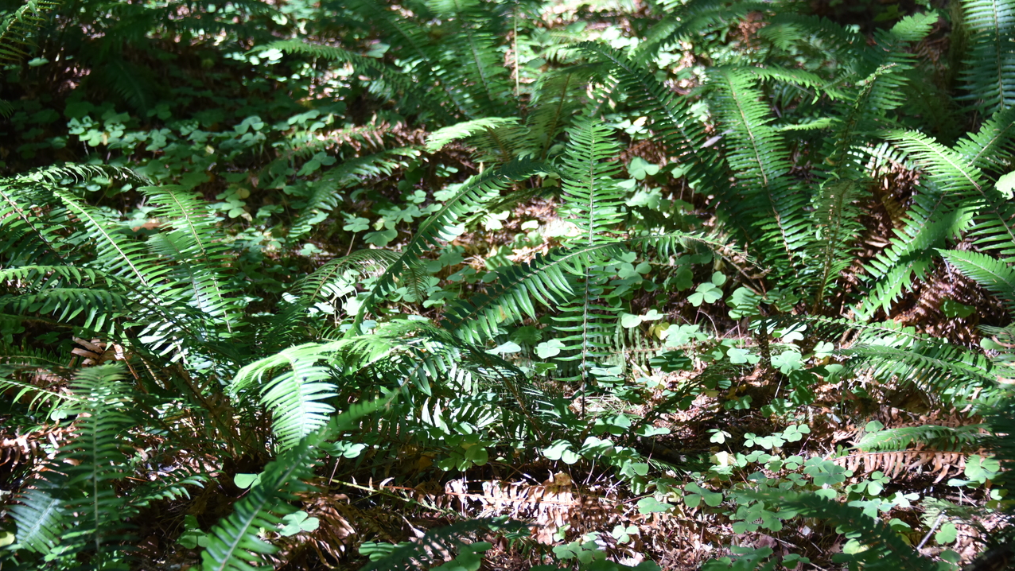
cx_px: 508
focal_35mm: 82
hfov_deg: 25.9
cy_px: 260
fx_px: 2207
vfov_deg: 14.7
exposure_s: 1/160
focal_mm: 78
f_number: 5
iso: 640
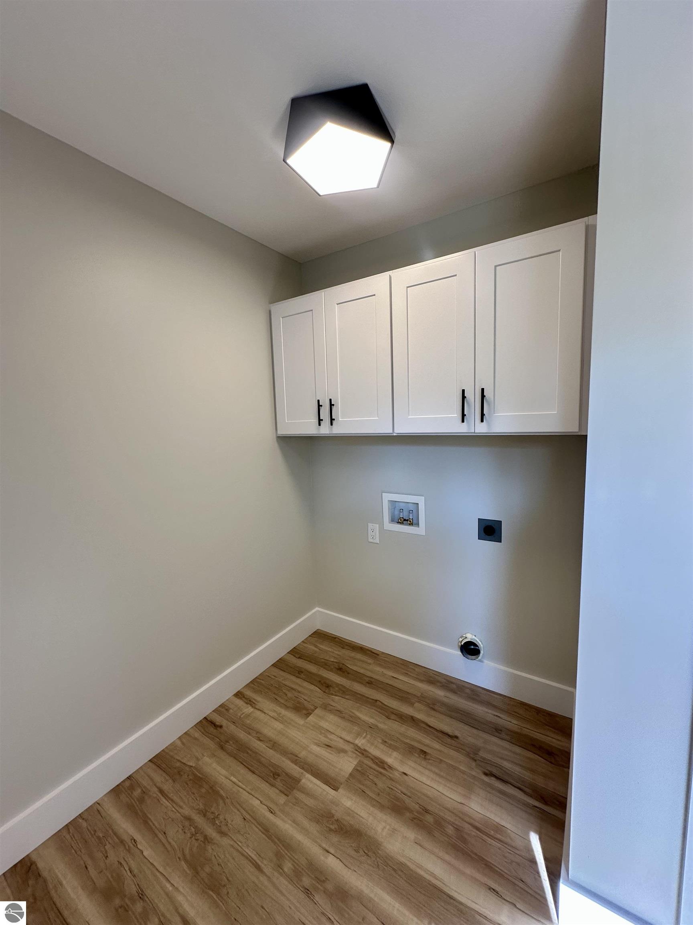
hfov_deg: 85.7
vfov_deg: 102.1
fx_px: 374
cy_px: 462
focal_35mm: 14
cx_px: 346
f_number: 2.2
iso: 64
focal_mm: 2.22
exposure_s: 1/120
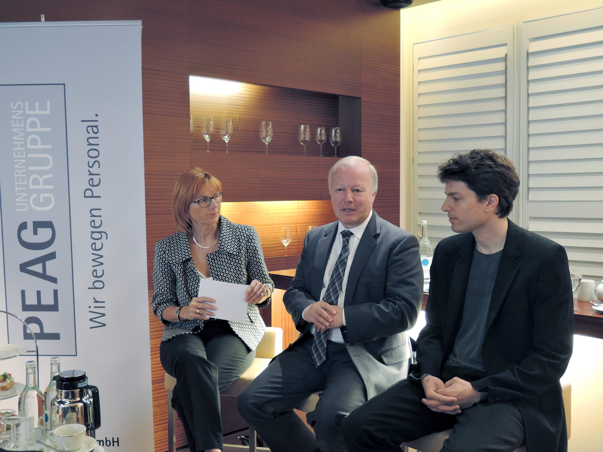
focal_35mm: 40
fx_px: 697
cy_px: 226
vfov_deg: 36.0
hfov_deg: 46.8
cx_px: 302
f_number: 2.8
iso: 400
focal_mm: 8.6
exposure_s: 1/10
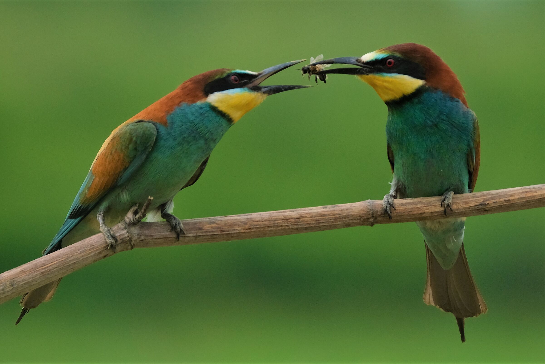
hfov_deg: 3.5
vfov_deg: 2.3
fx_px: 8916
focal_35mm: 589
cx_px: 272
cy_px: 182
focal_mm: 392.6
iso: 640
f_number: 7.1
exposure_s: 1/1000
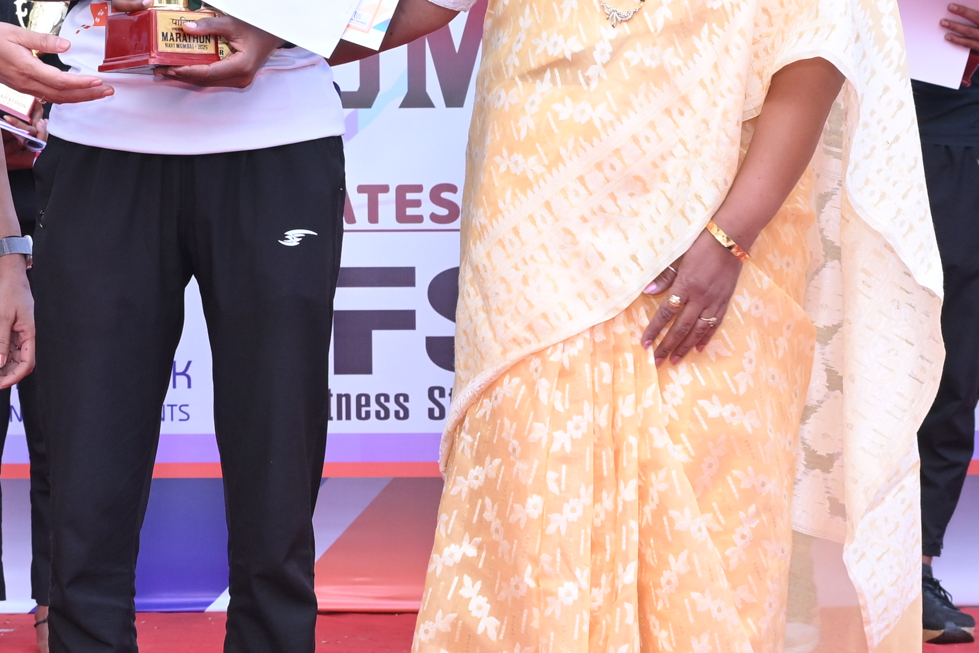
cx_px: 148
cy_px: 270
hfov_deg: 17.7
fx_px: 3100
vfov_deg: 12.0
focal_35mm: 114
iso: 1000
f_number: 6.3
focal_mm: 36
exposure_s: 1/160
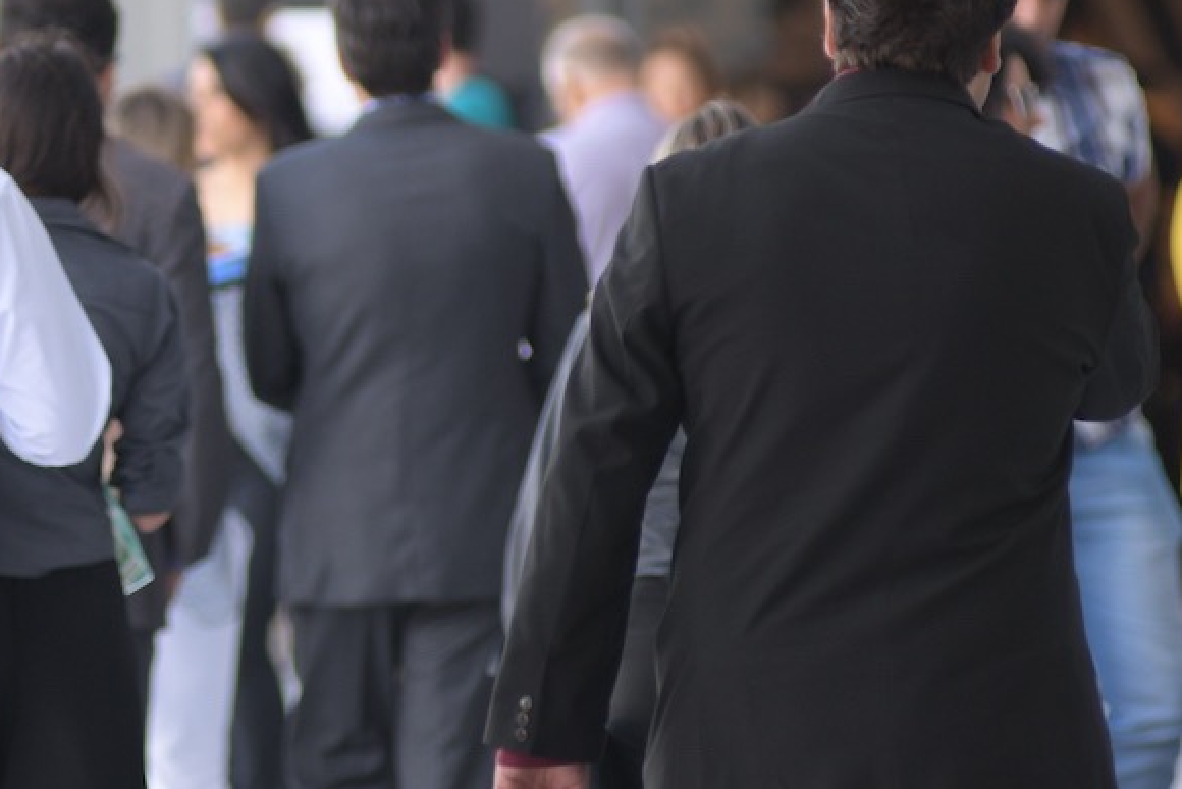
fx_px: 22429
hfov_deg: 3.0
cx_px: 8
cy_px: 147
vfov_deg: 2.0
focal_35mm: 683
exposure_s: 1/160
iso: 200
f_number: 4
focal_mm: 200
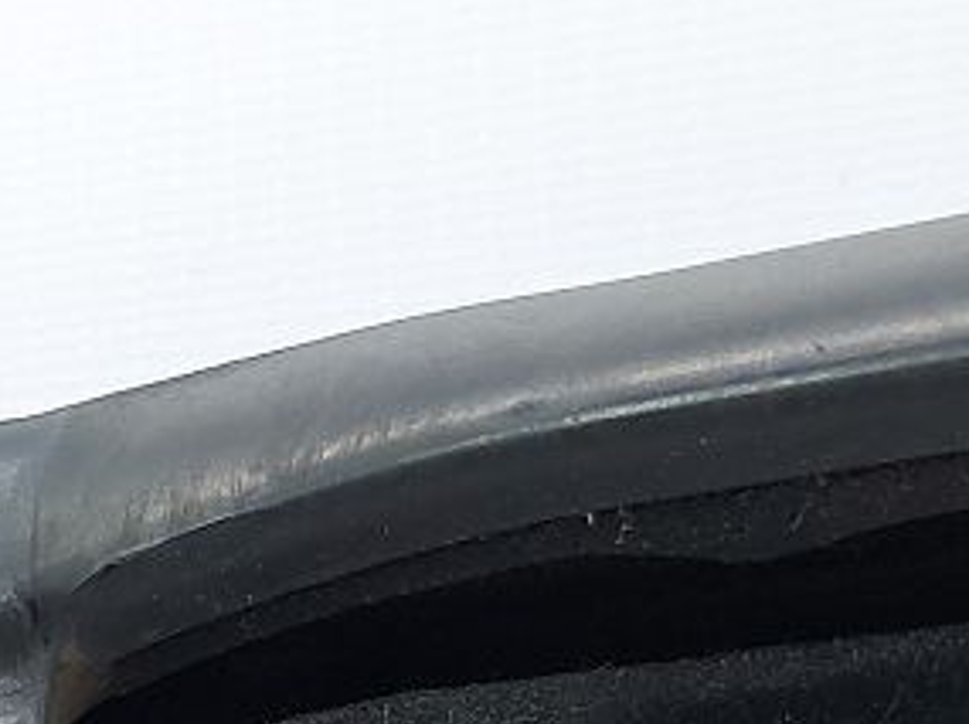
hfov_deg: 16.7
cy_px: 1030
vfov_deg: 12.1
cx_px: 226
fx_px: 3271
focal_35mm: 117
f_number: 1.8
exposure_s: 1/50
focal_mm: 5.23
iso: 80
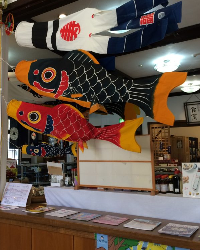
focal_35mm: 38
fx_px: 281
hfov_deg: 38.5
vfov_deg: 47.9
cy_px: 124
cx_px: 60
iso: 40
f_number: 2.2
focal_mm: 4.15
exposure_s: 1/40
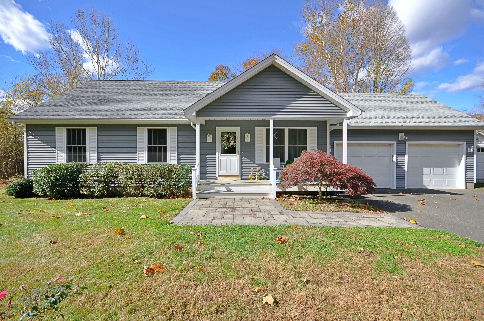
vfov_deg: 77.2
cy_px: 160
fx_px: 201
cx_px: 242
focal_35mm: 15
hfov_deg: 100.5
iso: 200
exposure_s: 1/250
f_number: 8
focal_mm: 10
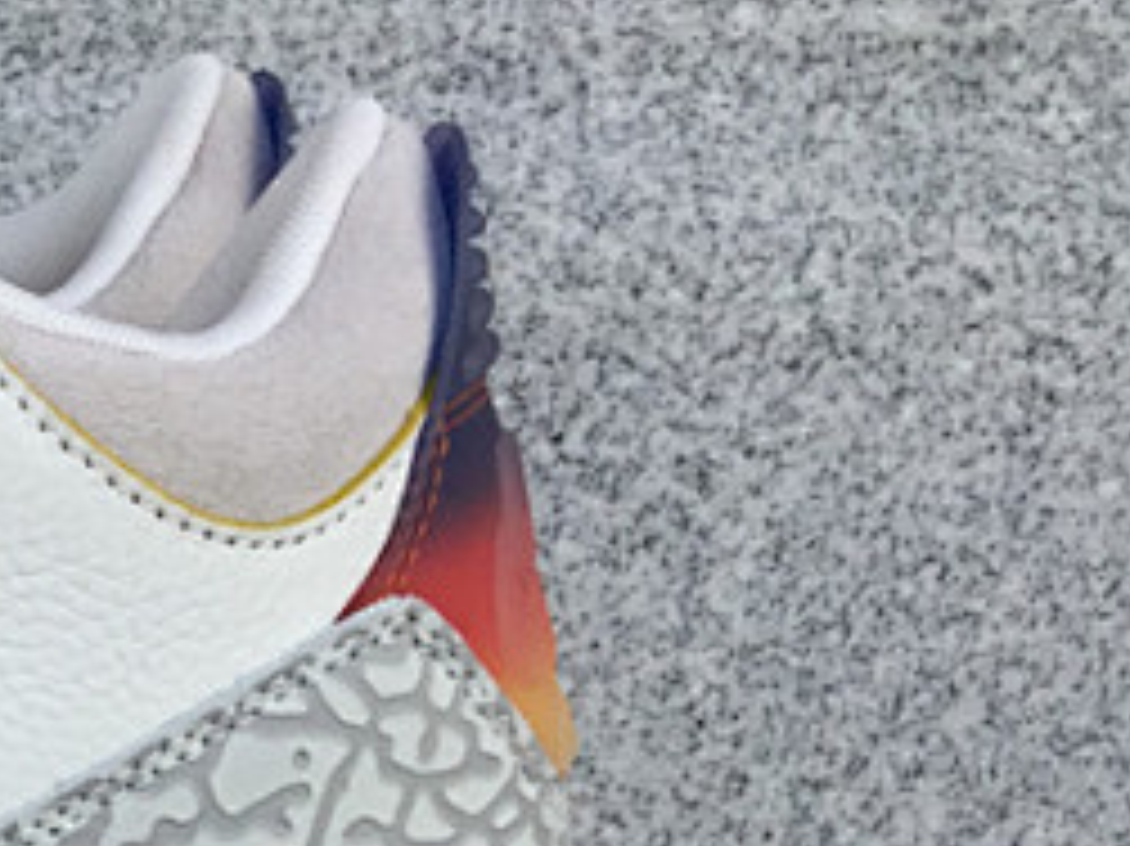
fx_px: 3230
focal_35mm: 99
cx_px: -630
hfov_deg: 17.5
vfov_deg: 14.3
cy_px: 1098
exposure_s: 1/532
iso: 25
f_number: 2.4
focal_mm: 3.3
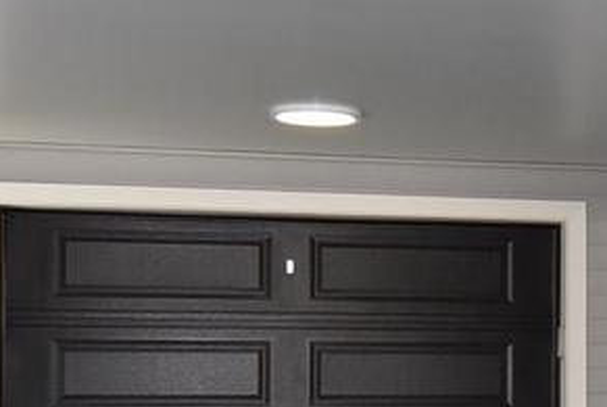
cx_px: 599
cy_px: 349
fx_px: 1503
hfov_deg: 22.0
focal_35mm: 89
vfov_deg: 15.3
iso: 500
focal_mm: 12
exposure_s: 1/200
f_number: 7.1
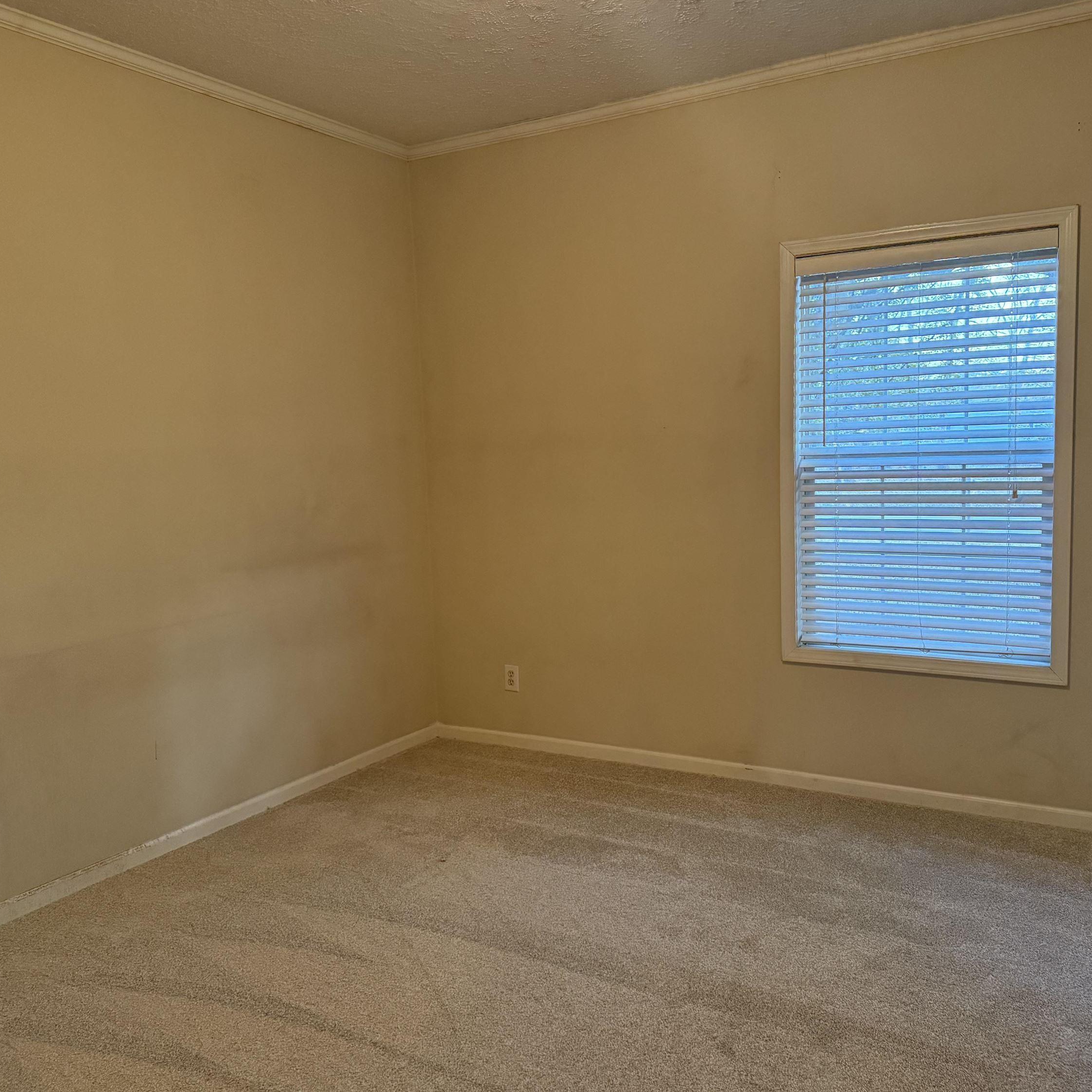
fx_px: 1035
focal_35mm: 29
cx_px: 576
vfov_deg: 55.6
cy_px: 541
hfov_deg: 55.6
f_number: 1.78
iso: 800
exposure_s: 1/60
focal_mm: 6.76
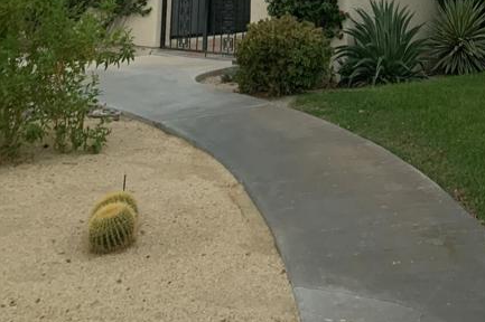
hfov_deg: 30.4
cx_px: 411
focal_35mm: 64
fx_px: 862
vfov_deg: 18.0
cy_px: -211
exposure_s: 1/114
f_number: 1.8
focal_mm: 4.25
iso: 100
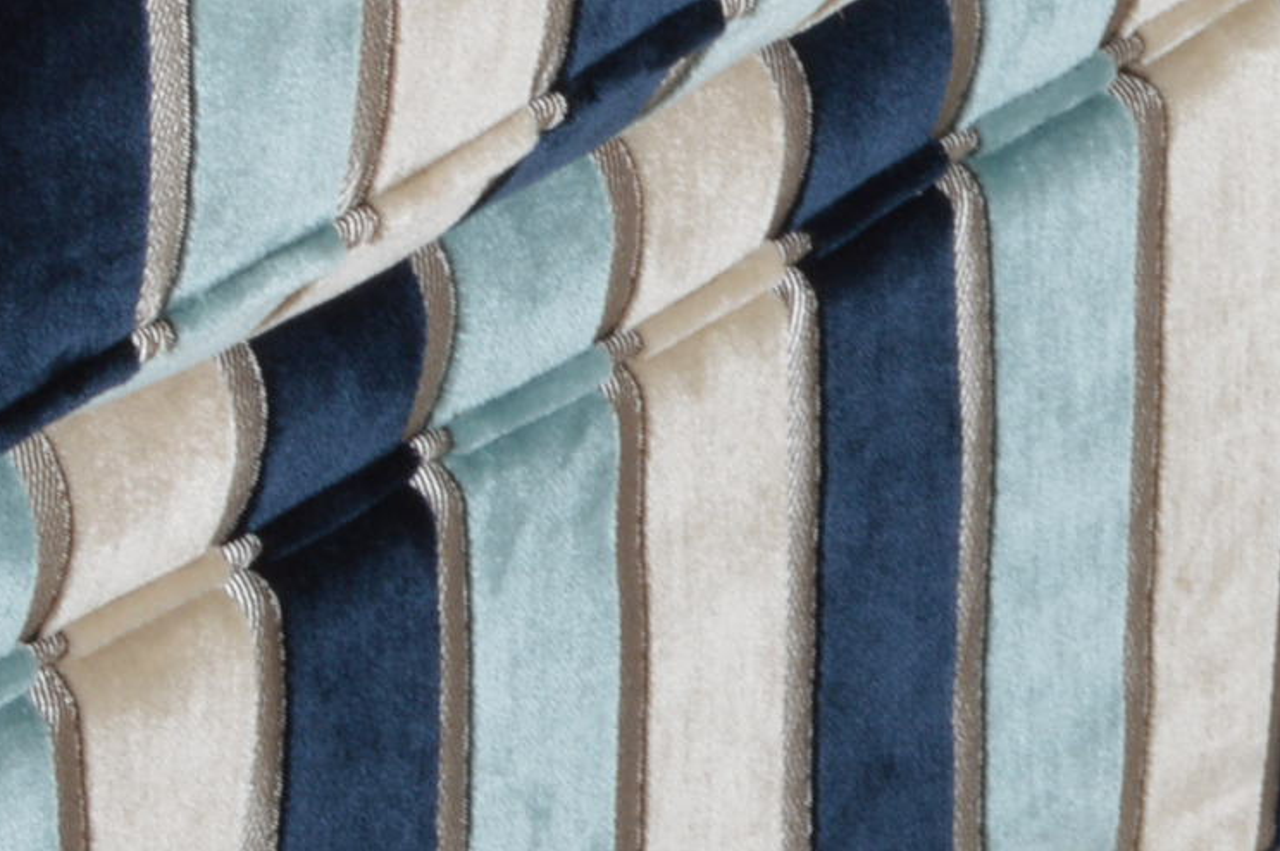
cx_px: -1059
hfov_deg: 6.1
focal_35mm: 334
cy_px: 329
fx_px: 11866
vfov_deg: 4.1
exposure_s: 1/125
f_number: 18
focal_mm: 55
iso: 200
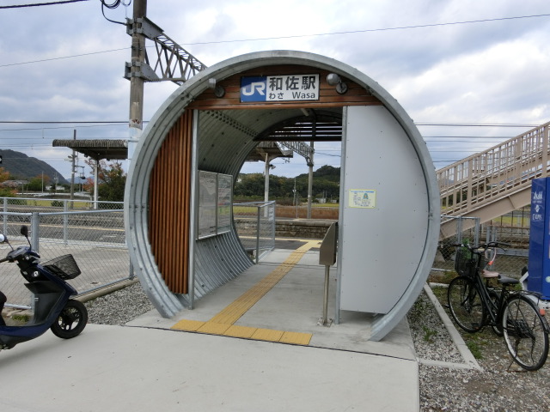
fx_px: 397
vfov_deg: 54.9
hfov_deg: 69.4
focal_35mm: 25
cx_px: 275
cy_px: 206
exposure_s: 1/160
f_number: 3.5
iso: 80
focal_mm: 4.5
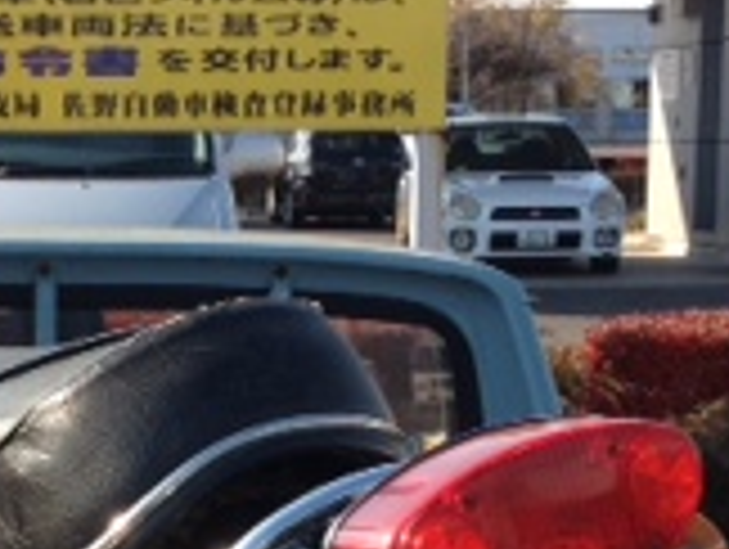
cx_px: 148
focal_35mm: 138
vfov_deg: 10.6
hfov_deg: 14.2
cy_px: 693
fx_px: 2911
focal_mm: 4.28
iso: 64
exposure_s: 1/717
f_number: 2.4
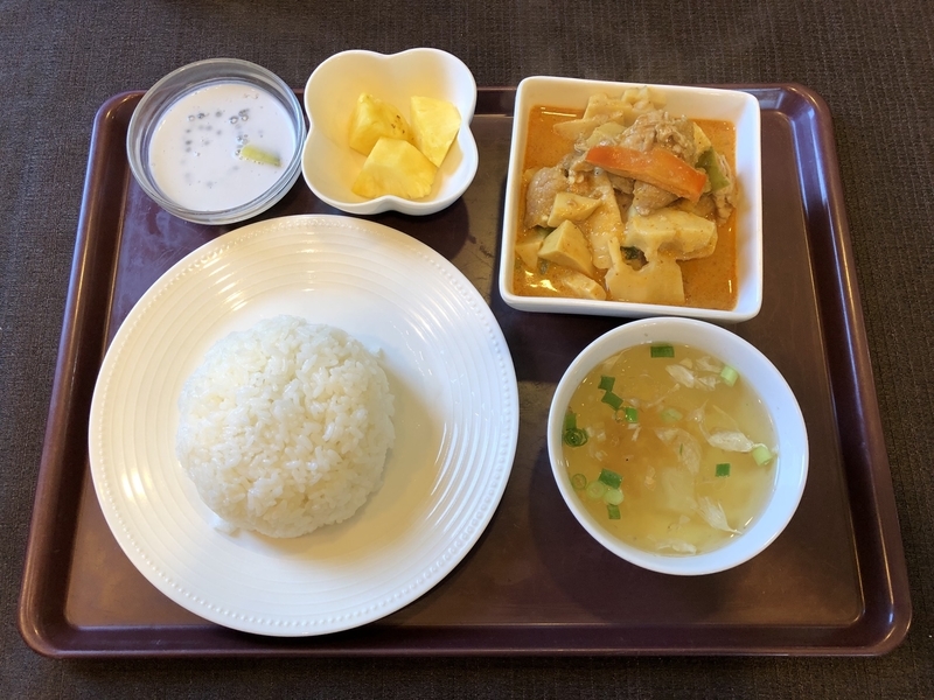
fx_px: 755
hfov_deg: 63.4
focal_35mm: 28
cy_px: 350
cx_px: 467
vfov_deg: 49.7
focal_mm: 4
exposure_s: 1/33
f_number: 1.8
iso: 40
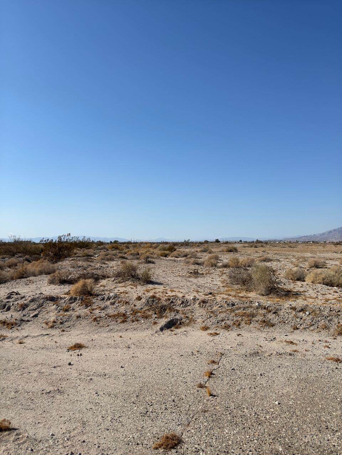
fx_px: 369
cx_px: 171
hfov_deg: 49.7
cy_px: 228
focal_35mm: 28
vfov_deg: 63.4
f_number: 1.78
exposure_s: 1/15385
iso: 100
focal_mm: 6.76
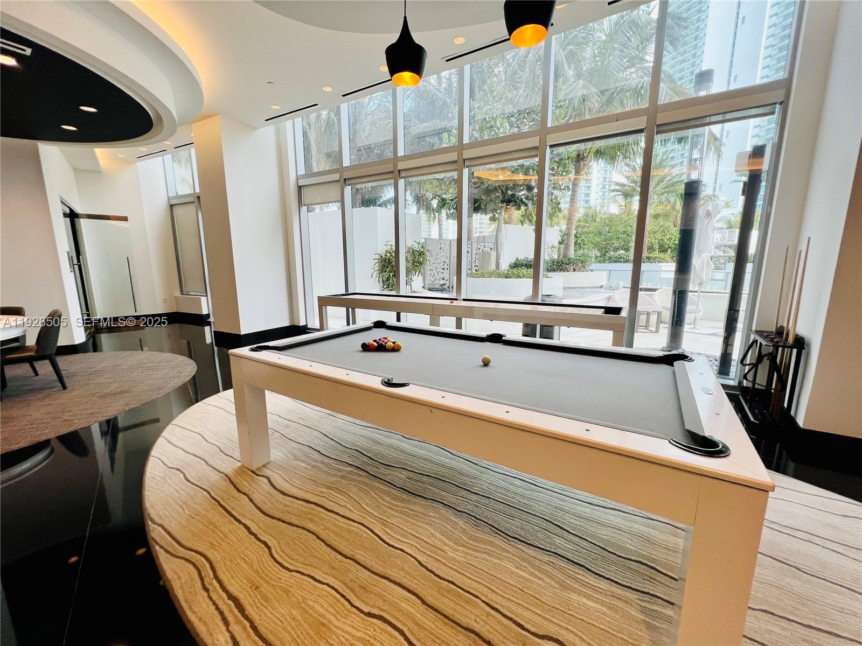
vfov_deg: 89.9
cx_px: 431
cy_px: 323
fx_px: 324
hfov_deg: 106.2
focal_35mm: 13
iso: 50
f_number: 1.8
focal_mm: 1.57
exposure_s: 1/120
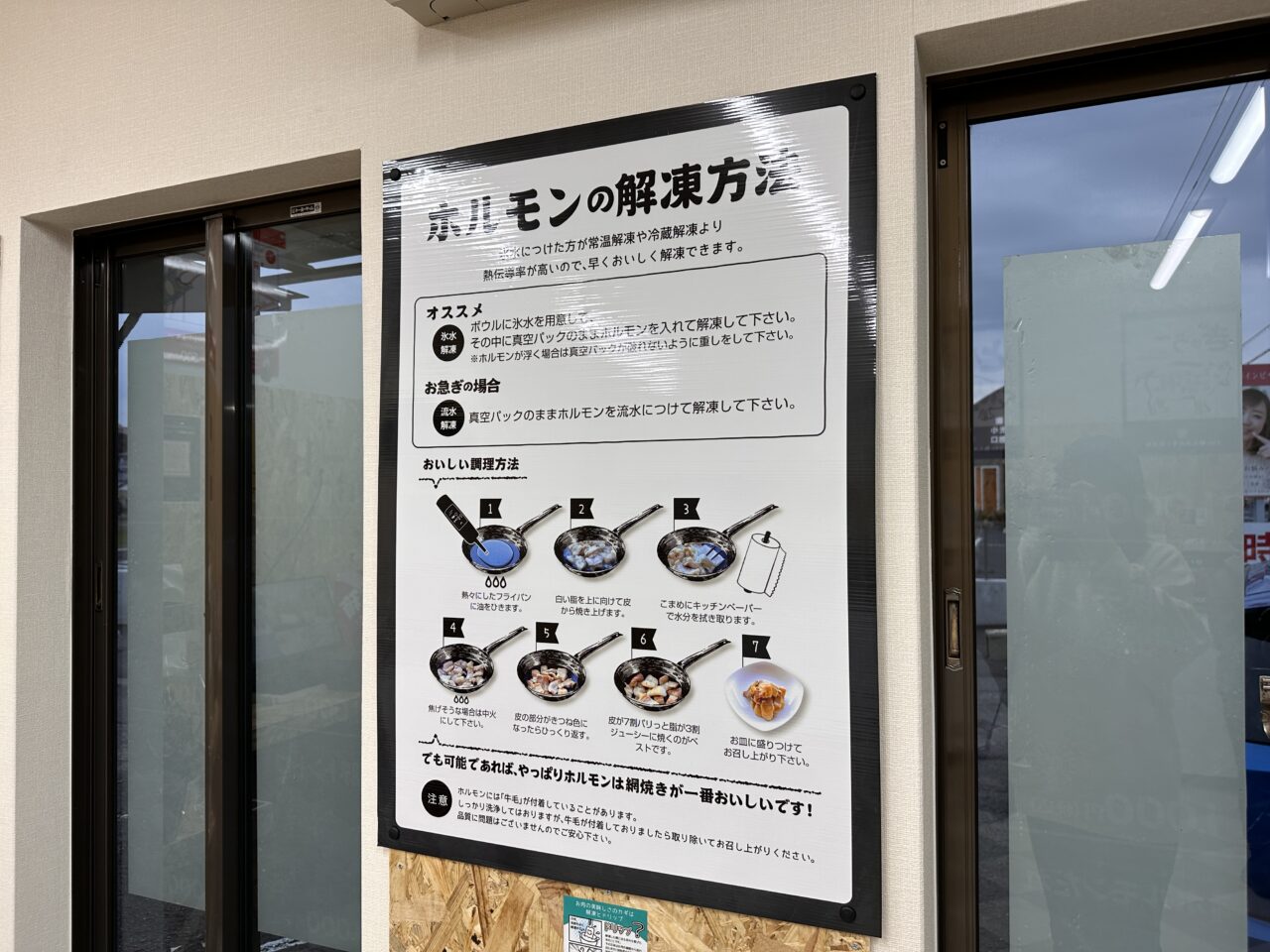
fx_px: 881
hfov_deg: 71.6
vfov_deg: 56.8
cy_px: 476
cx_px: 635
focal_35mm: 24
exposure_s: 1/120
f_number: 1.78
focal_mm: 6.86
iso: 64
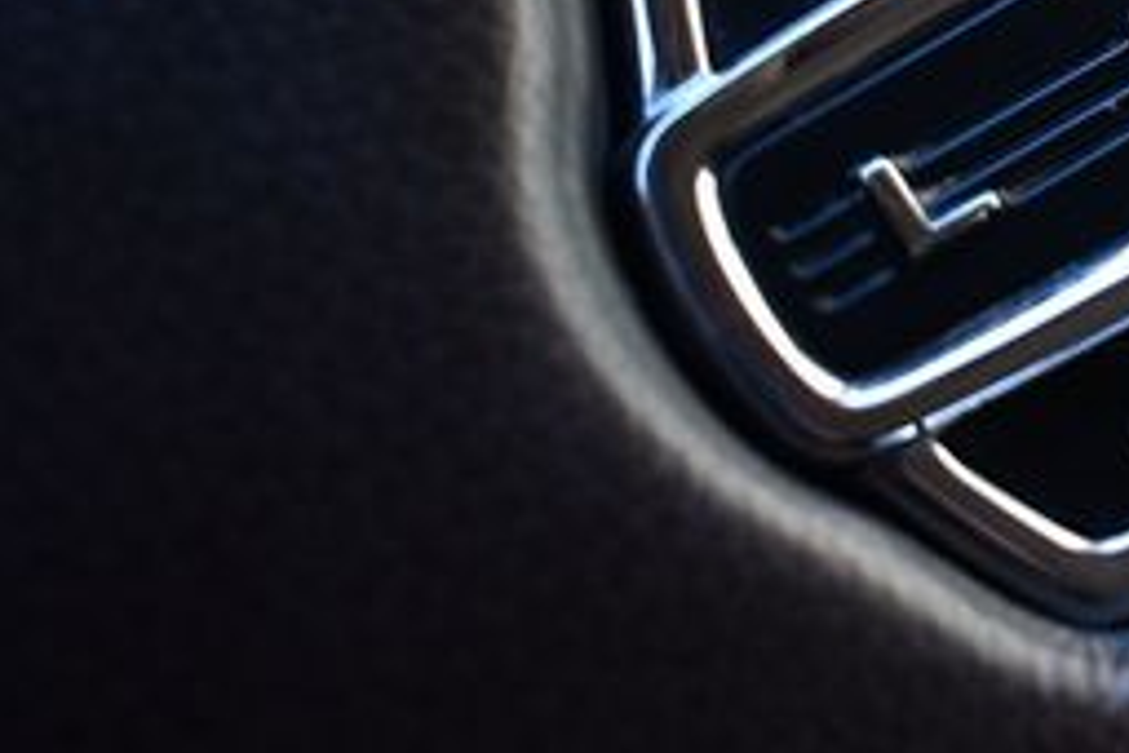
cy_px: -111
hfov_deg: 19.5
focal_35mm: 98
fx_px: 3073
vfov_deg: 13.6
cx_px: 1399
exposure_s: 1/250
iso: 800
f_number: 4
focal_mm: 26
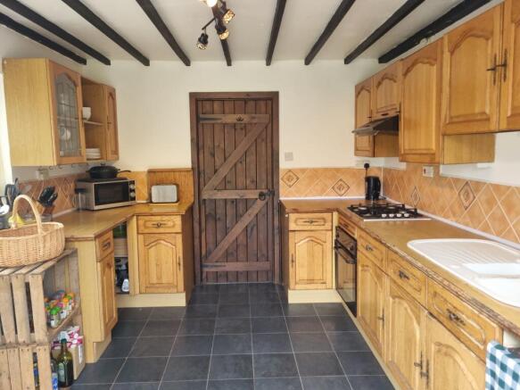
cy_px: 195
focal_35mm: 26
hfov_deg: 67.3
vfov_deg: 53.0
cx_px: 260
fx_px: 390
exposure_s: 1/100
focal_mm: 5.4
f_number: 1.8
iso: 125
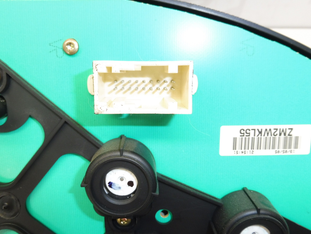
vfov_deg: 46.8
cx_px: 139
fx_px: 270
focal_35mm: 30
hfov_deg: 59.8
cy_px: 118
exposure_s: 1/60
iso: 200
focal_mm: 4.3
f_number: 3.5
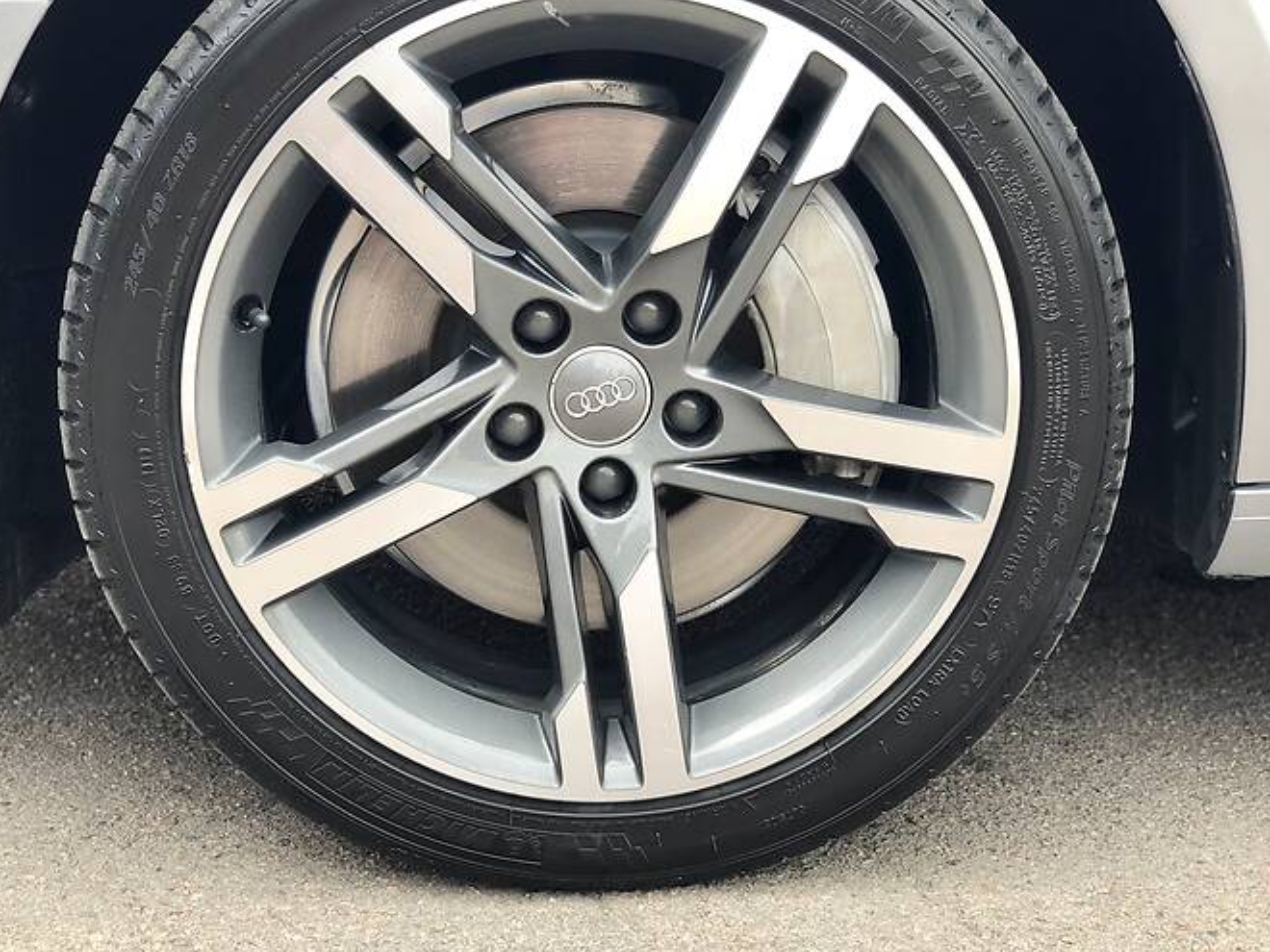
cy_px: 423
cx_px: 572
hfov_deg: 30.7
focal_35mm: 63
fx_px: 2311
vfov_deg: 23.3
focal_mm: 6
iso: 20
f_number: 2.4
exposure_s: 1/60
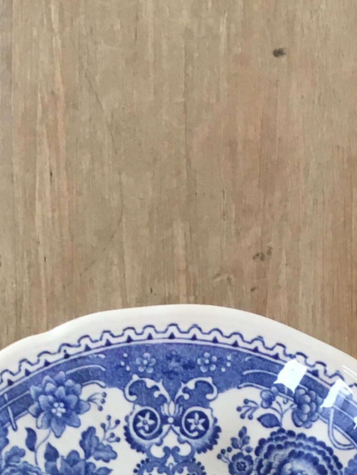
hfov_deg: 15.3
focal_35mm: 96
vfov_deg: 18.2
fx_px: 1320
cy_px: 715
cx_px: 91
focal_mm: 4.15
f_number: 2.2
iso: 80
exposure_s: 1/33
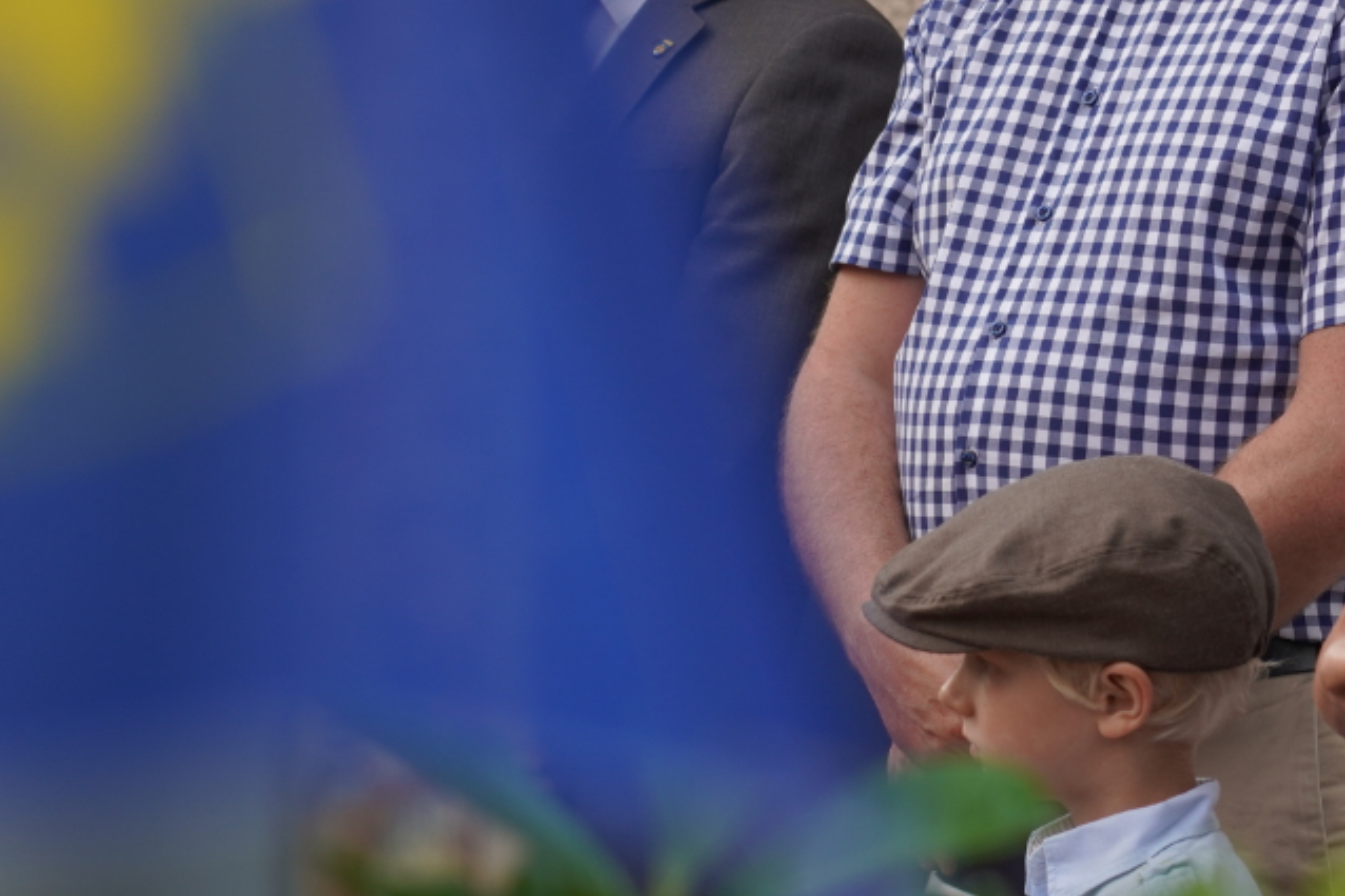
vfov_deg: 6.4
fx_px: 7993
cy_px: 218
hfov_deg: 9.6
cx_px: 1284
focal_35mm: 214
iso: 200
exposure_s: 1/160
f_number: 4
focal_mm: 105
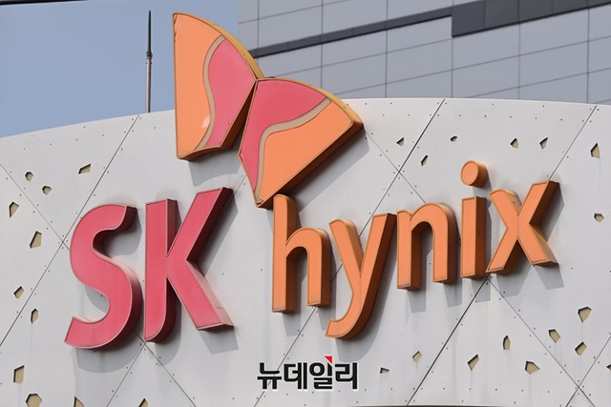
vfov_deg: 3.4
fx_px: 6790
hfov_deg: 5.2
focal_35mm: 400
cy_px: 204
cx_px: 306
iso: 400
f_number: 20
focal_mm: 400
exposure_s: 1/320
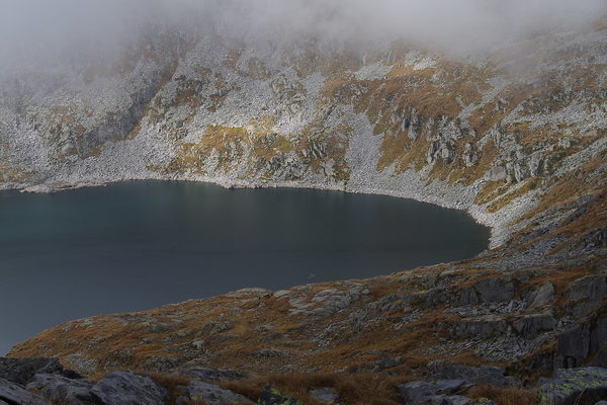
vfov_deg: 18.2
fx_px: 1264
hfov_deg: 27.0
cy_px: 202
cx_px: 304
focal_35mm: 75
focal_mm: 50
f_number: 11
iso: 100
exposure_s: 1/125
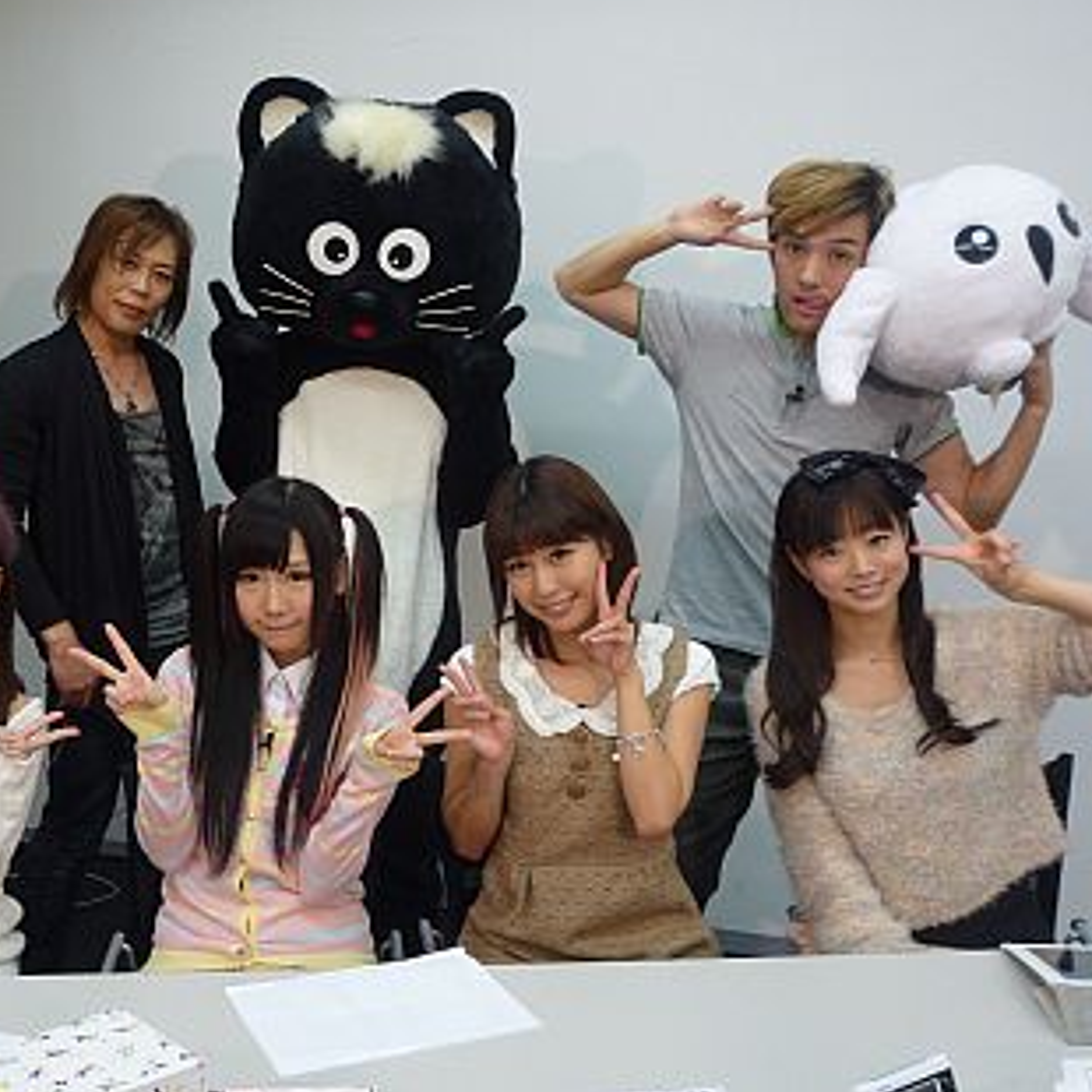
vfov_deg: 40.9
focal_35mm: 41
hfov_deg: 40.4
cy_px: 521
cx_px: 363
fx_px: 1463
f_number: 2.8
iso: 100
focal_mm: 4.4
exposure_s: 1/30
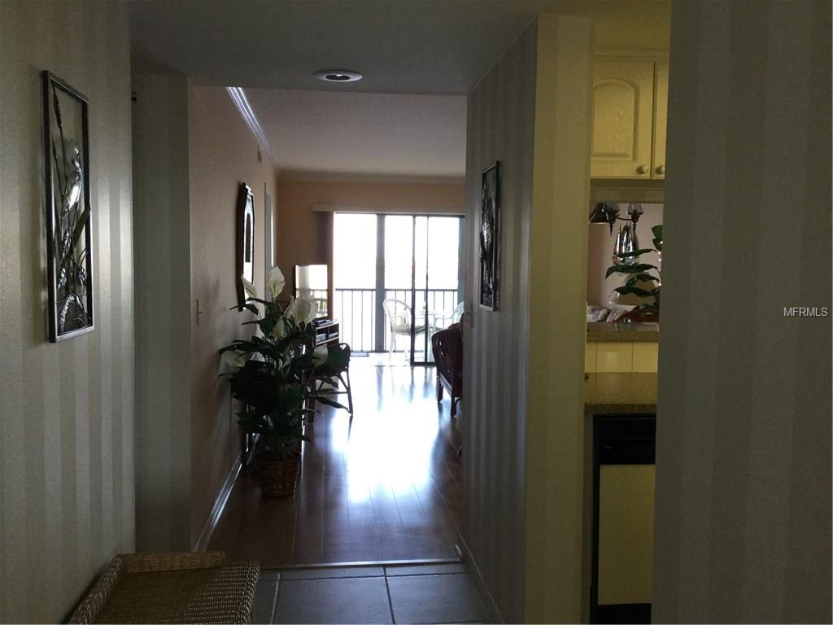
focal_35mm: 31
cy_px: 312
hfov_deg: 58.4
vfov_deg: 45.4
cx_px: 416
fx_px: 746
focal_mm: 3.3
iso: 32
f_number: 2.4
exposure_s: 1/30
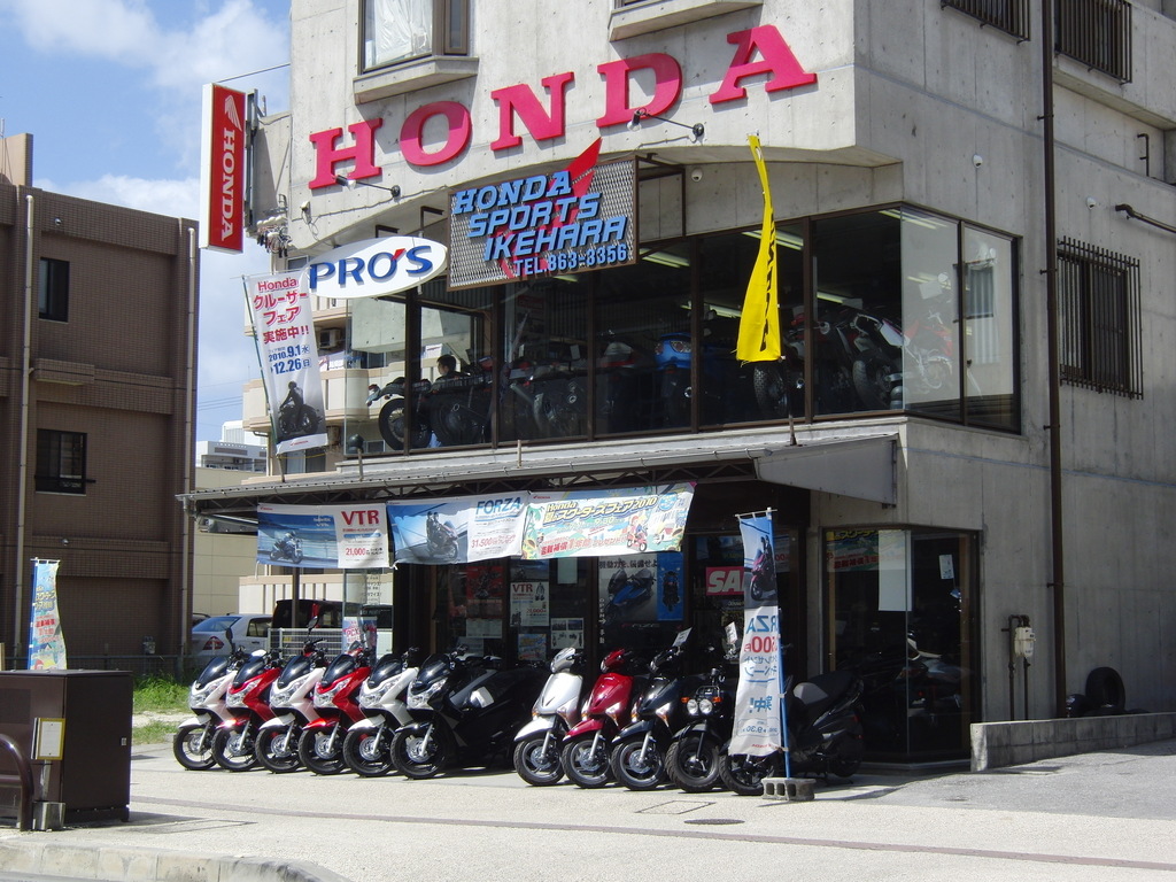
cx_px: 588
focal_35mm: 56
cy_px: 441
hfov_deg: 34.3
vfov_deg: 26.1
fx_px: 1902
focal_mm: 9.8
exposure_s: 1/800
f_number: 4.2
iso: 100
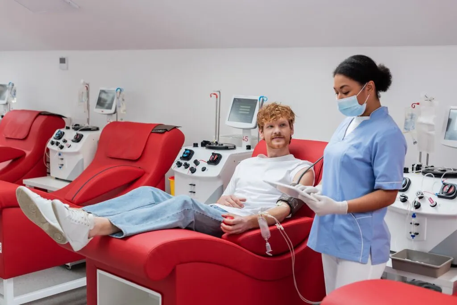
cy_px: 152
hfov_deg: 39.6
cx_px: 228
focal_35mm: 50
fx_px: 635
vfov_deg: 27.0
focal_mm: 50
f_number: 3.5
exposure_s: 1/160
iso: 200
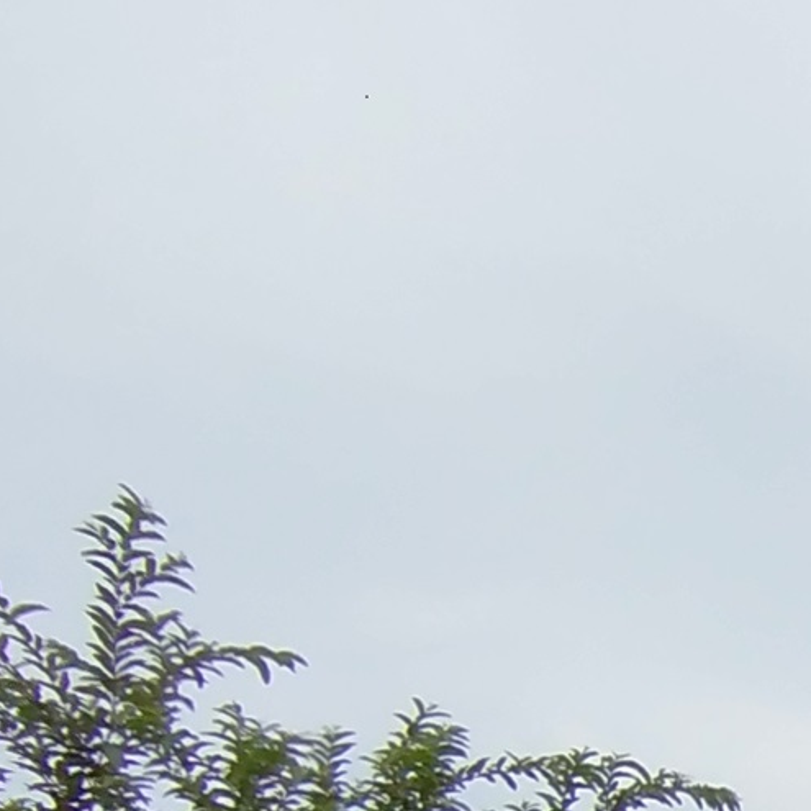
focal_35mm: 70
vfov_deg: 20.1
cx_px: 1469
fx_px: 1855
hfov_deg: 18.8
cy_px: 1314
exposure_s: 1/2008
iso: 50
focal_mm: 1.65
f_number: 2.2
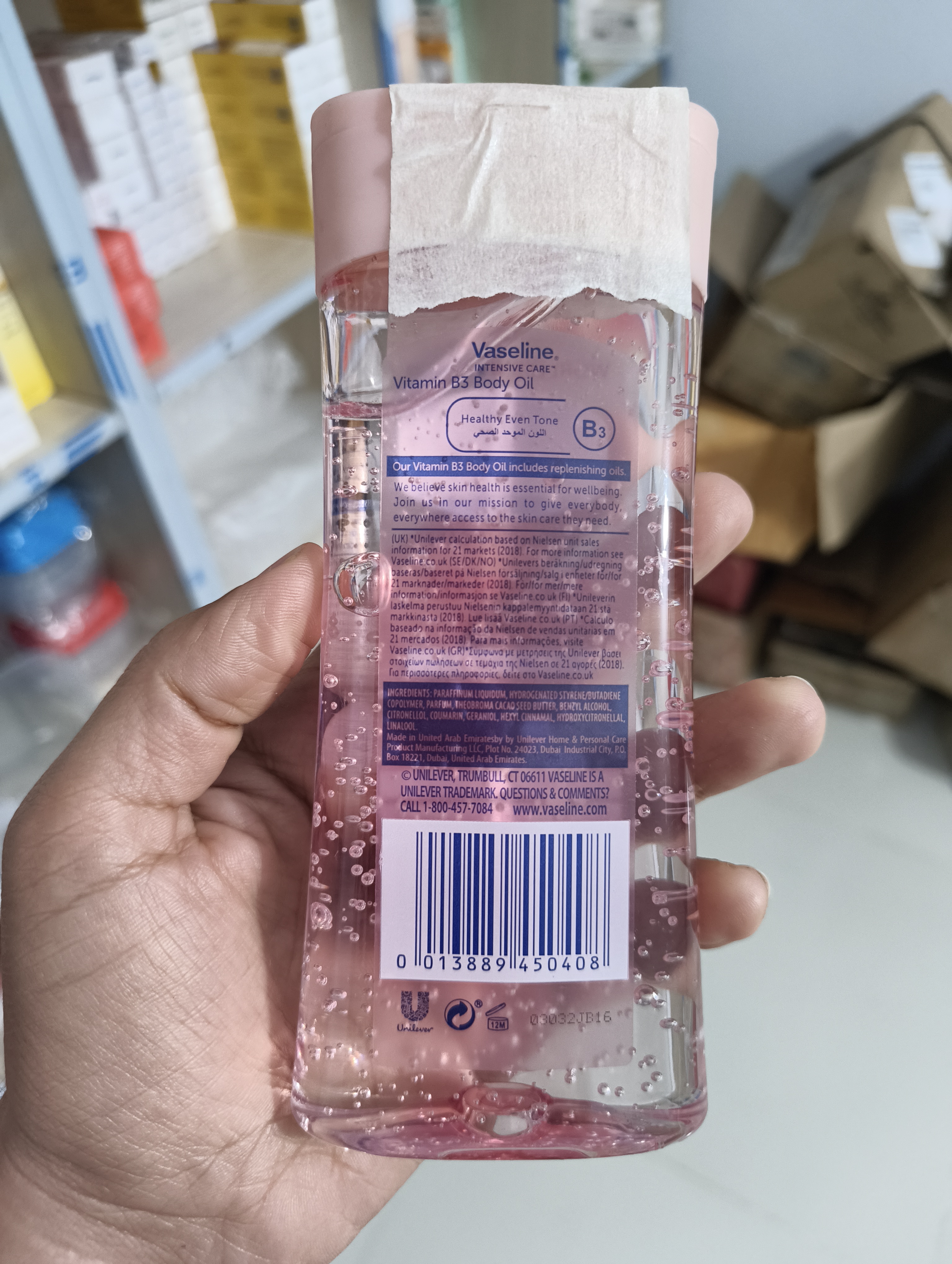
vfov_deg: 71.5
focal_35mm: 24
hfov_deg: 56.9
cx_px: 476
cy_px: 632
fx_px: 878
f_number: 1.87
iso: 1403
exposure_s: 1/33.3
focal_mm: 5.56
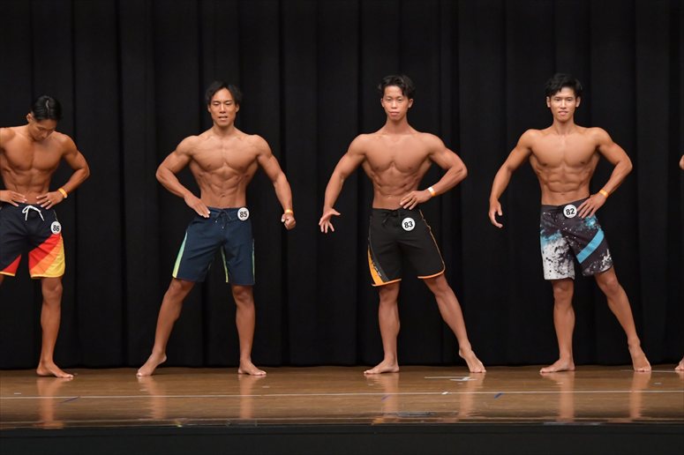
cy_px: 228
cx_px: 342
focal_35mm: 187
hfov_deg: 11.0
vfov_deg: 7.3
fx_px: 3551
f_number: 5.6
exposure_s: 1/400
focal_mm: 125
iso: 6400
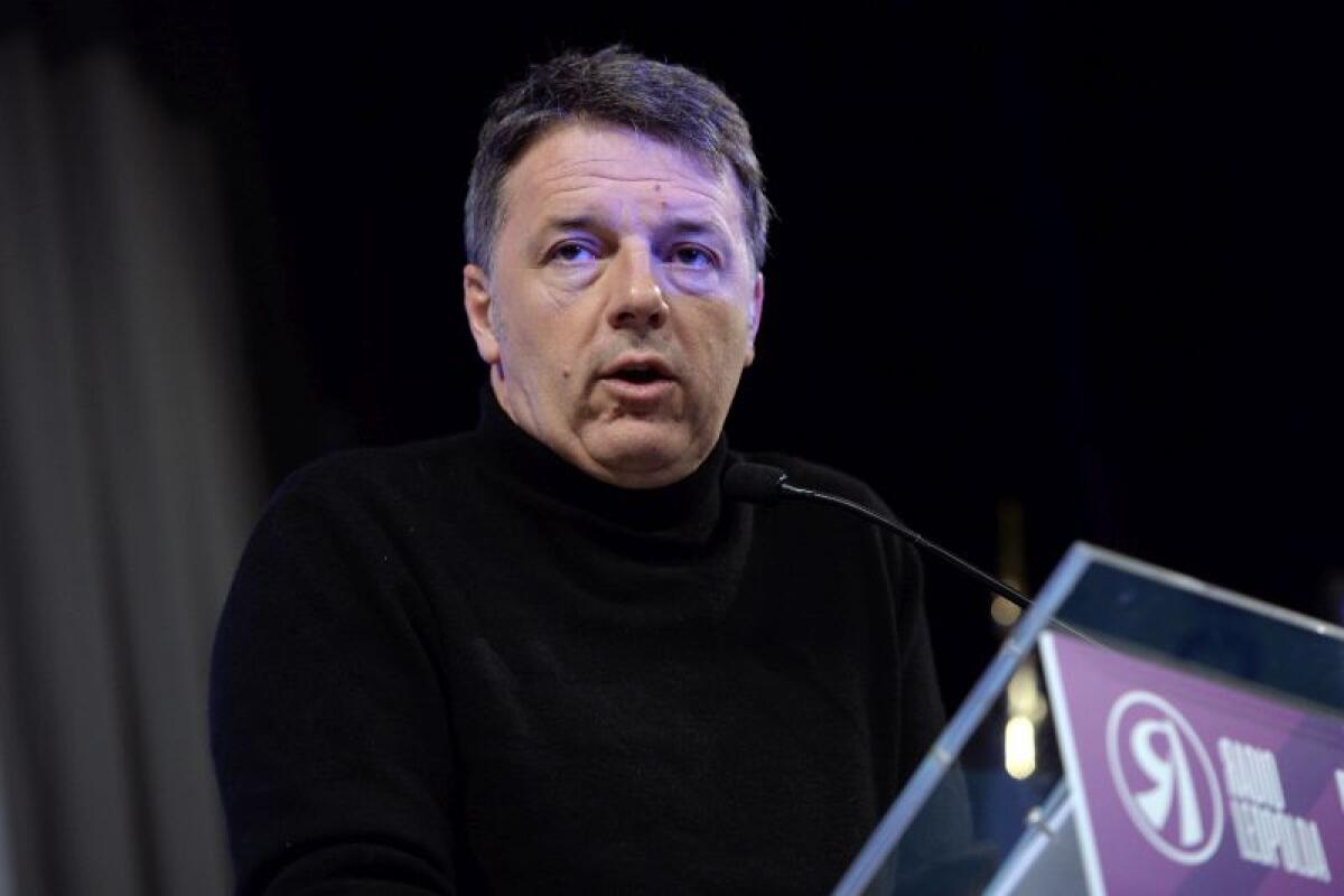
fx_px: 5786
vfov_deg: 8.9
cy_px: 448
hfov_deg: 13.2
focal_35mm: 155
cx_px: 672
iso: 1600
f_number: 3.5
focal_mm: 155
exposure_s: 1/250
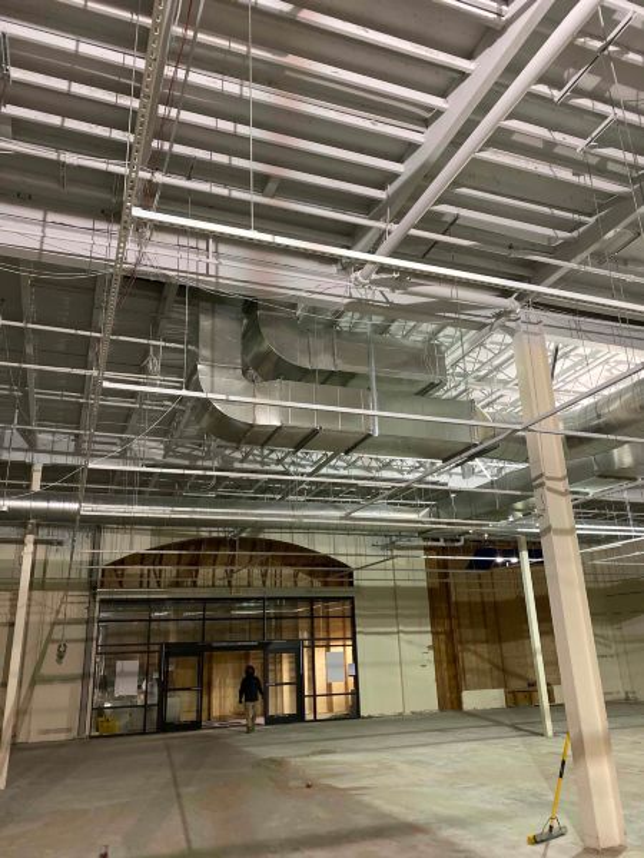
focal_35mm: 26
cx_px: 322
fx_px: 645
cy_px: 429
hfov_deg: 53.1
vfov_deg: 67.3
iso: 400
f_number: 1.8
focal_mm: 4.25
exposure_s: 1/60
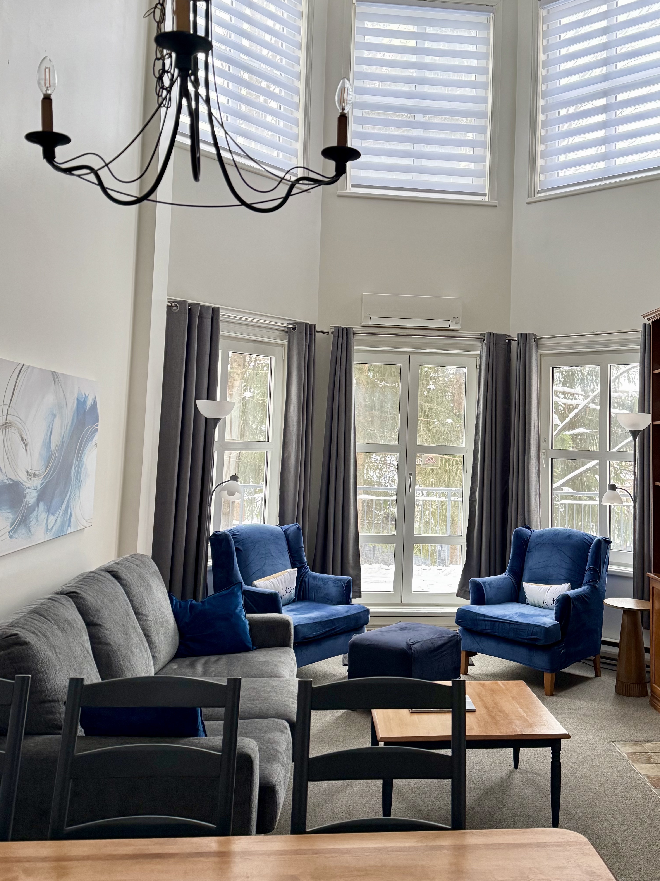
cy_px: 368
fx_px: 864
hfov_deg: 41.4
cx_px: 430
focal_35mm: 34
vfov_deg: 53.7
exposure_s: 1/120
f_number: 1.78
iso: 400
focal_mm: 6.76
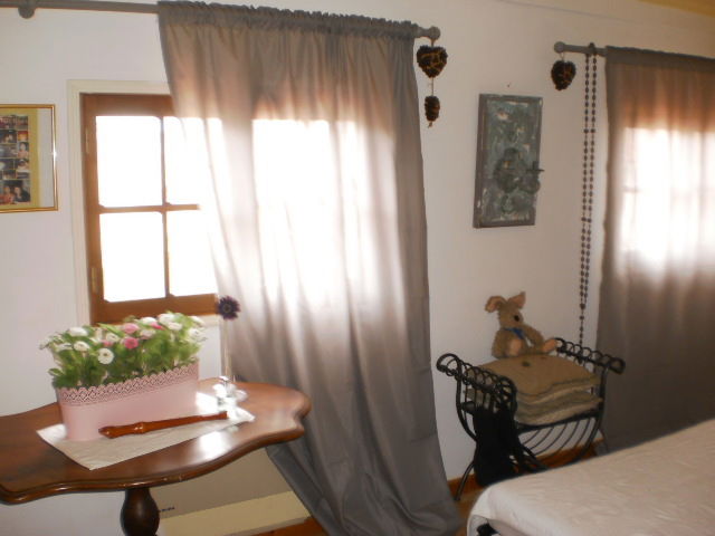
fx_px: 744
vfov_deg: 39.7
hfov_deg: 51.4
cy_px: 268
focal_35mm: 36
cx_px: 358
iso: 200
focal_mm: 6.3
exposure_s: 1/30
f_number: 3.1
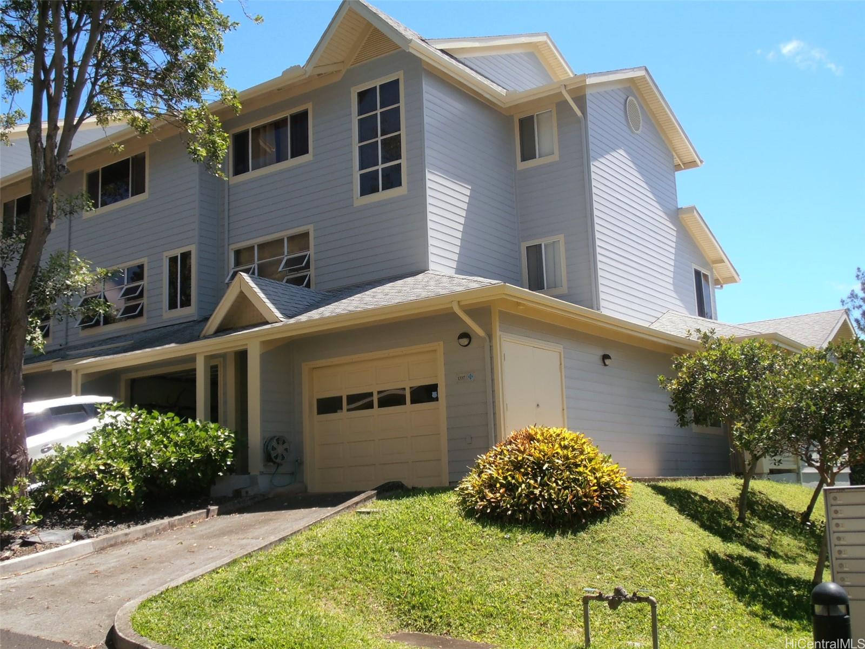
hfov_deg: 46.8
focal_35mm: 40
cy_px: 324
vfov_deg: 36.0
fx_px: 1000
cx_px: 432
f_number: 3.9
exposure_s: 1/400
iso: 80
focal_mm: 7.15
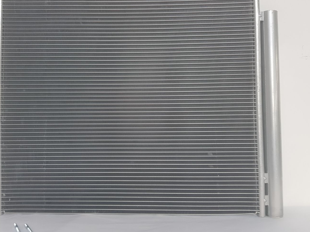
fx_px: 287
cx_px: 131
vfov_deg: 44.1
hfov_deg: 56.6
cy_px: 109
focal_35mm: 32
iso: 250
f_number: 1.7
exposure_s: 1/33
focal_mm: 4.2
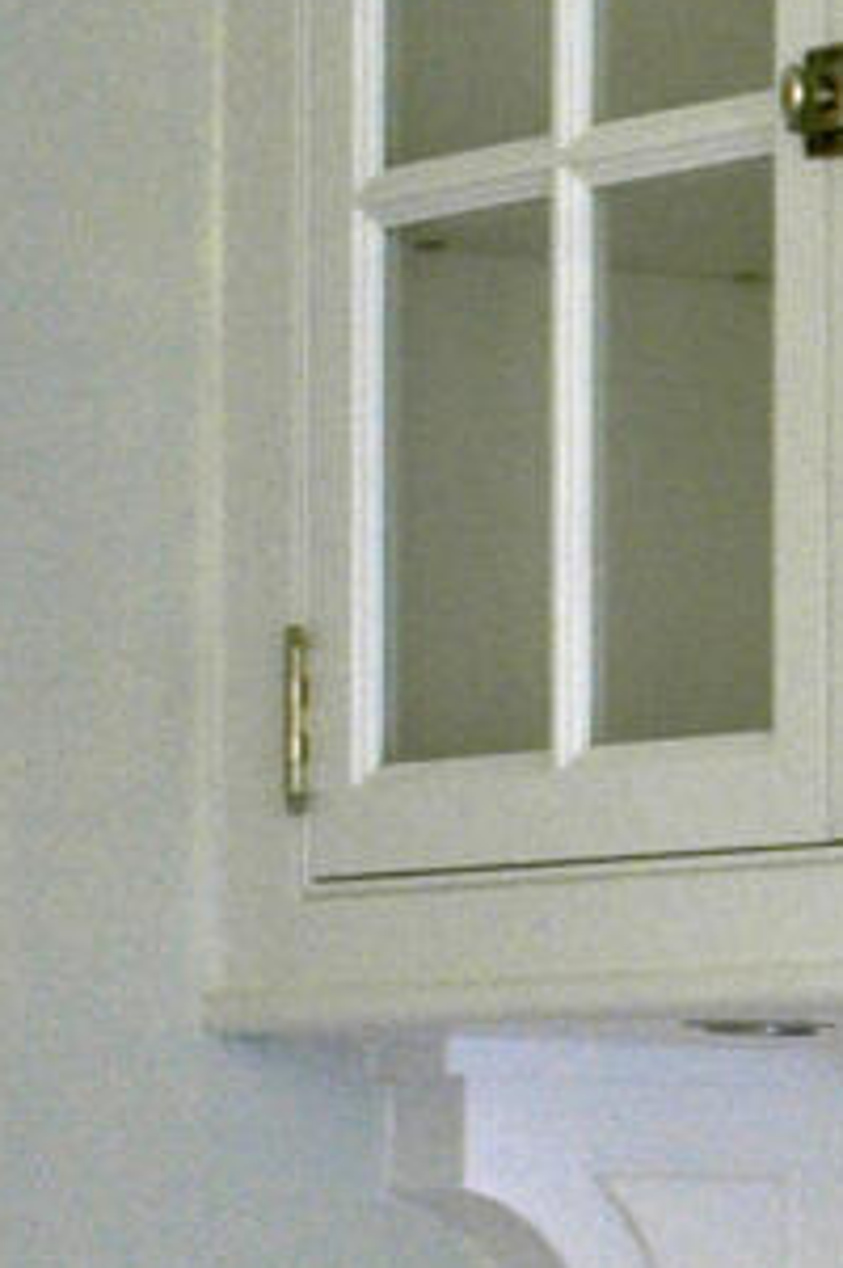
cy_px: 1188
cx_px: 2051
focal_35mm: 219
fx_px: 7710
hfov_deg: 6.0
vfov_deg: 9.4
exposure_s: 1/3
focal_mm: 22
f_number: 16
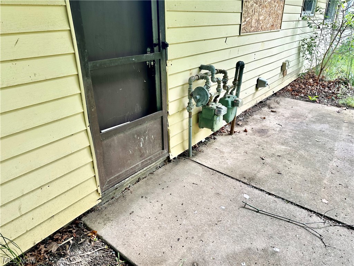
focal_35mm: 24
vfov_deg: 56.8
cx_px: 177
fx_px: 245
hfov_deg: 71.6
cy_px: 133
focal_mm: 6.86
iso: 80
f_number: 1.78
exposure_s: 1/390
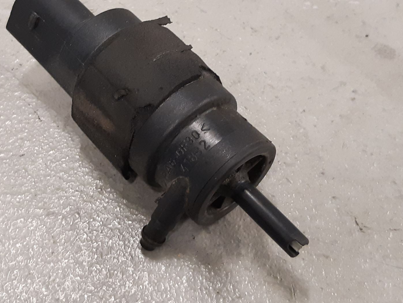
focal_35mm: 38
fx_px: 442
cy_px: 115
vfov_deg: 37.5
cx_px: 152
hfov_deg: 48.5
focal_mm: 3.93
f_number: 1.7
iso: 200
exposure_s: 1/50
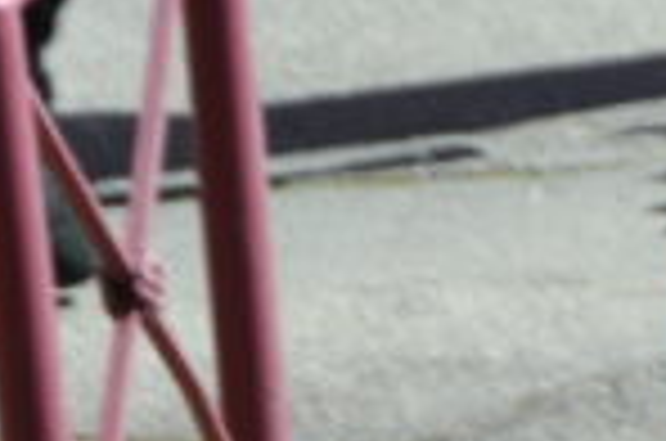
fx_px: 13797
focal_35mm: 747
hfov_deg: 2.7
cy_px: 572
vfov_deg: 1.8
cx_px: 1364
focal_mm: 105
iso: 100
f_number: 6.3
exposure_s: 1/160
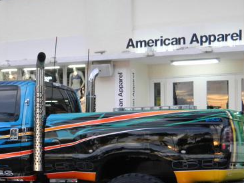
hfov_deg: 19.2
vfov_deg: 14.5
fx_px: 712
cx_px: 41
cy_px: 163
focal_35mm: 101
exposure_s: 1/59.8
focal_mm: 8.3
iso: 180
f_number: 4.1
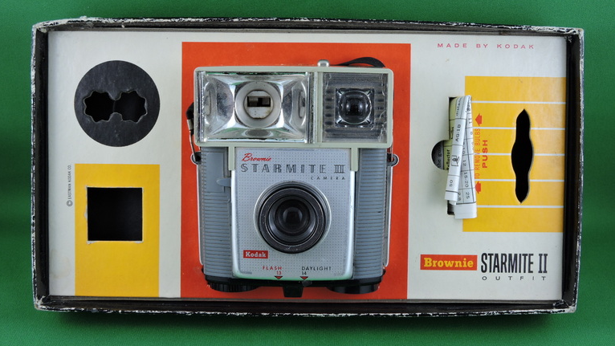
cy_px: 149
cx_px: 306
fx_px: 897
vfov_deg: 21.8
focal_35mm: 55
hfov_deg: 37.8
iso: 100
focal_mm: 9
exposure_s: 1/30
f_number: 4
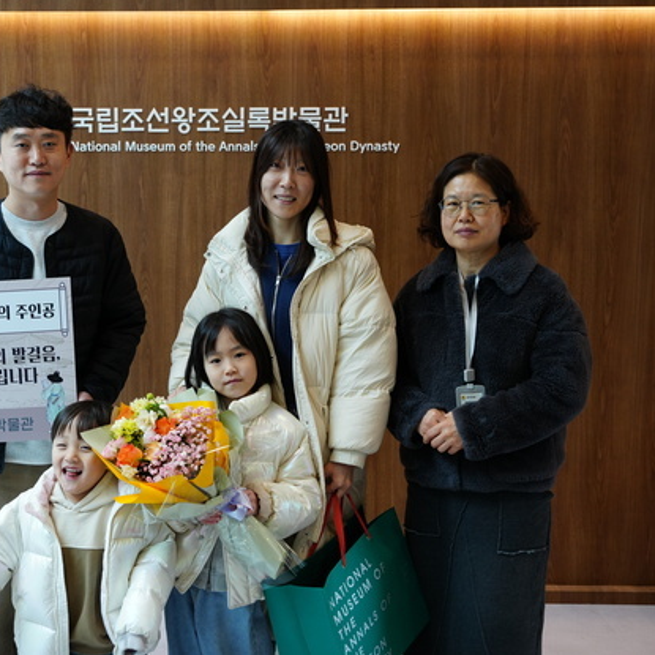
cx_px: 219
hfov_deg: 31.4
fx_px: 1156
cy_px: 326
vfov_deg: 31.6
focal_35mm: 54
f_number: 5.6
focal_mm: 42
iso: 640
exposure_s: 1/60
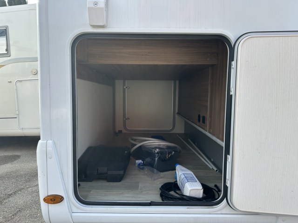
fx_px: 207
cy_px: 112
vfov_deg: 56.8
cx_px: 149
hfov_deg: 71.6
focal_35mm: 24
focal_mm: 6.86
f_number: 1.78
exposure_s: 1/918
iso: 80
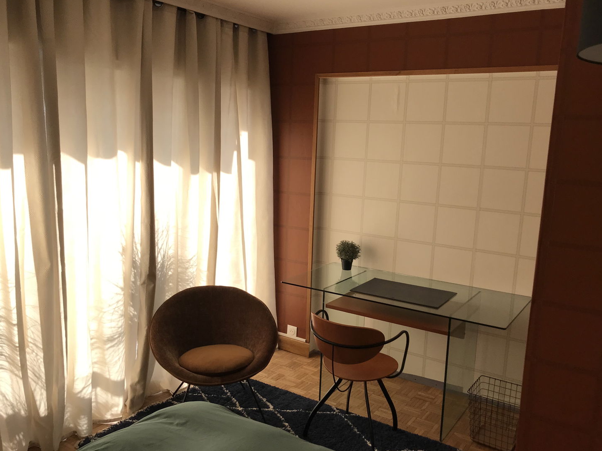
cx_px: 292
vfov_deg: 45.4
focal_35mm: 31
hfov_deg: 58.3
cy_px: 238
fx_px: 539
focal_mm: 3.99
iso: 20
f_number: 1.8
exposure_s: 1/127
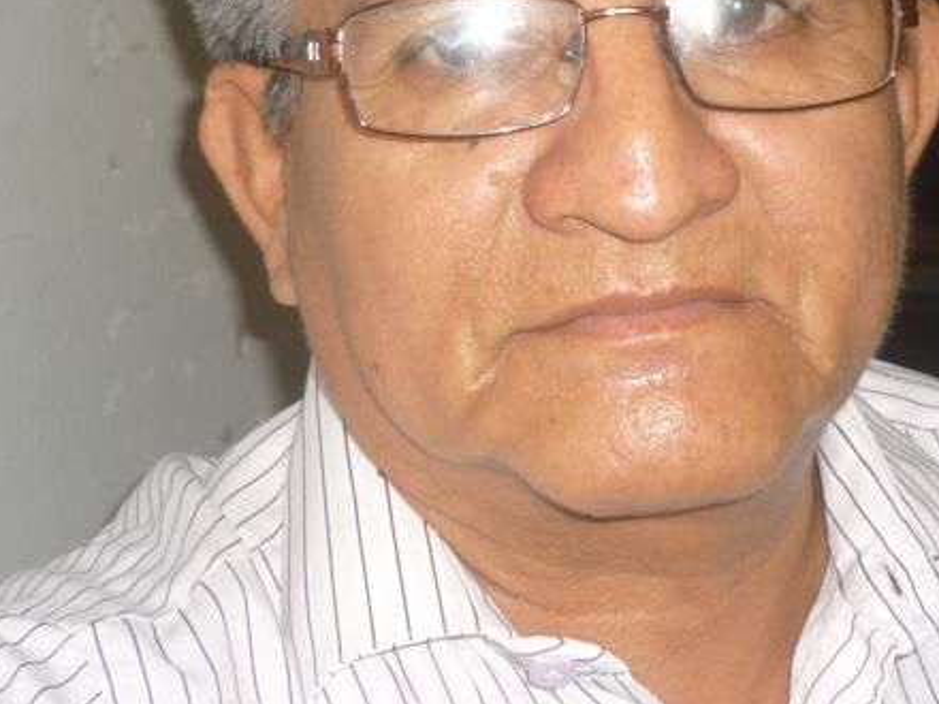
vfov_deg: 19.4
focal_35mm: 75
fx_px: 2034
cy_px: 143
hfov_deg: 26.0
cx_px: 538
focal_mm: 5.5
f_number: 2.8
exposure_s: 1/30
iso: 100
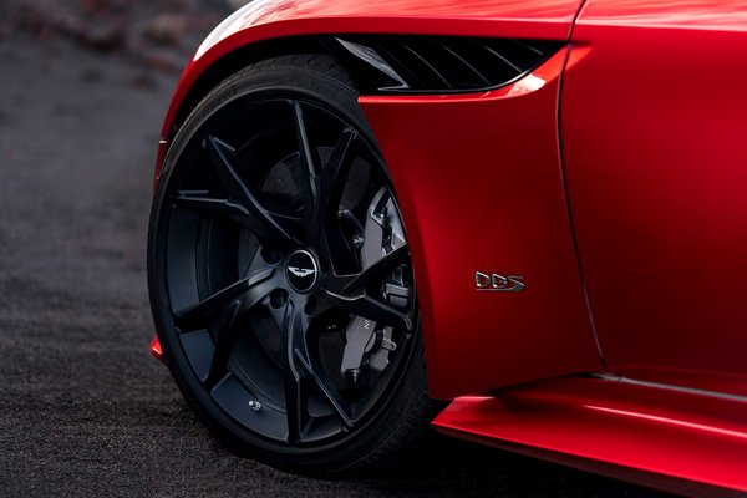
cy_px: 249
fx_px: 2075
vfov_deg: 13.7
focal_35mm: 100
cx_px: 374
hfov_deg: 20.4
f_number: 2.8
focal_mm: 100
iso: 100
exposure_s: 1/80
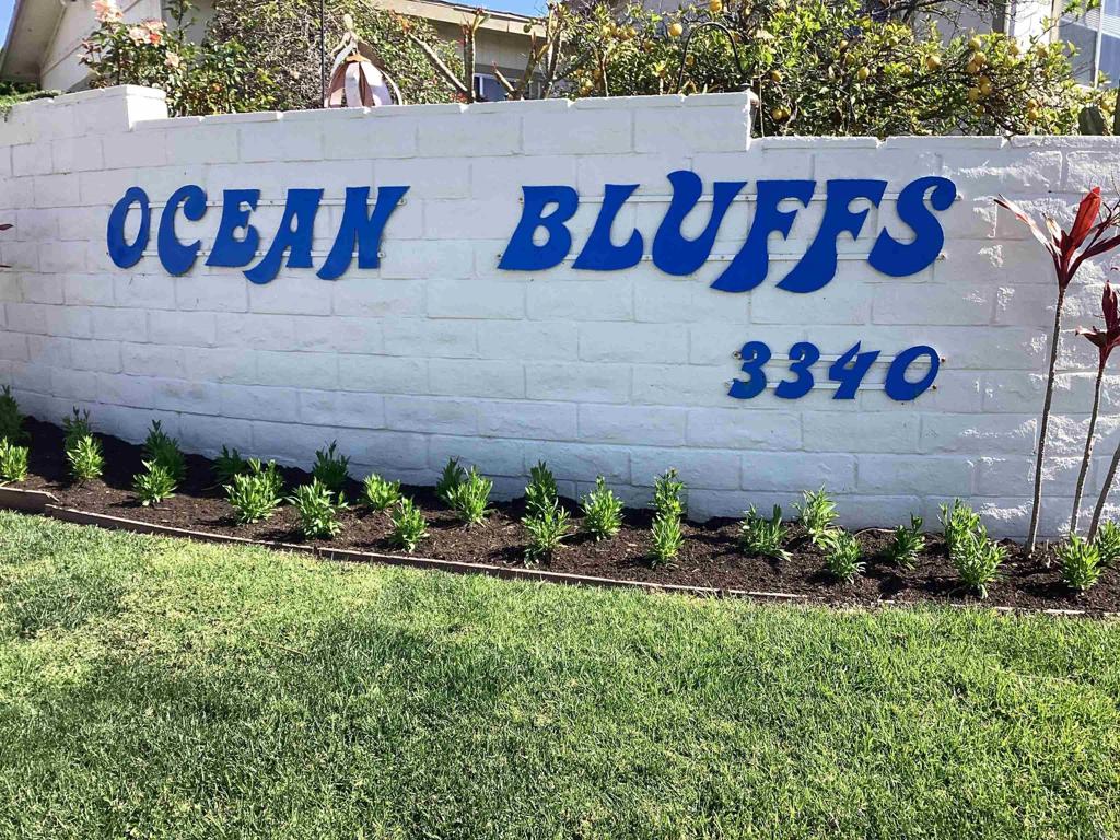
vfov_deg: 45.4
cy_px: 420
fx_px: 1003
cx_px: 560
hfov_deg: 58.4
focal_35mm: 31
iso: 25
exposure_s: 1/604
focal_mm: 3.3
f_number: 2.4
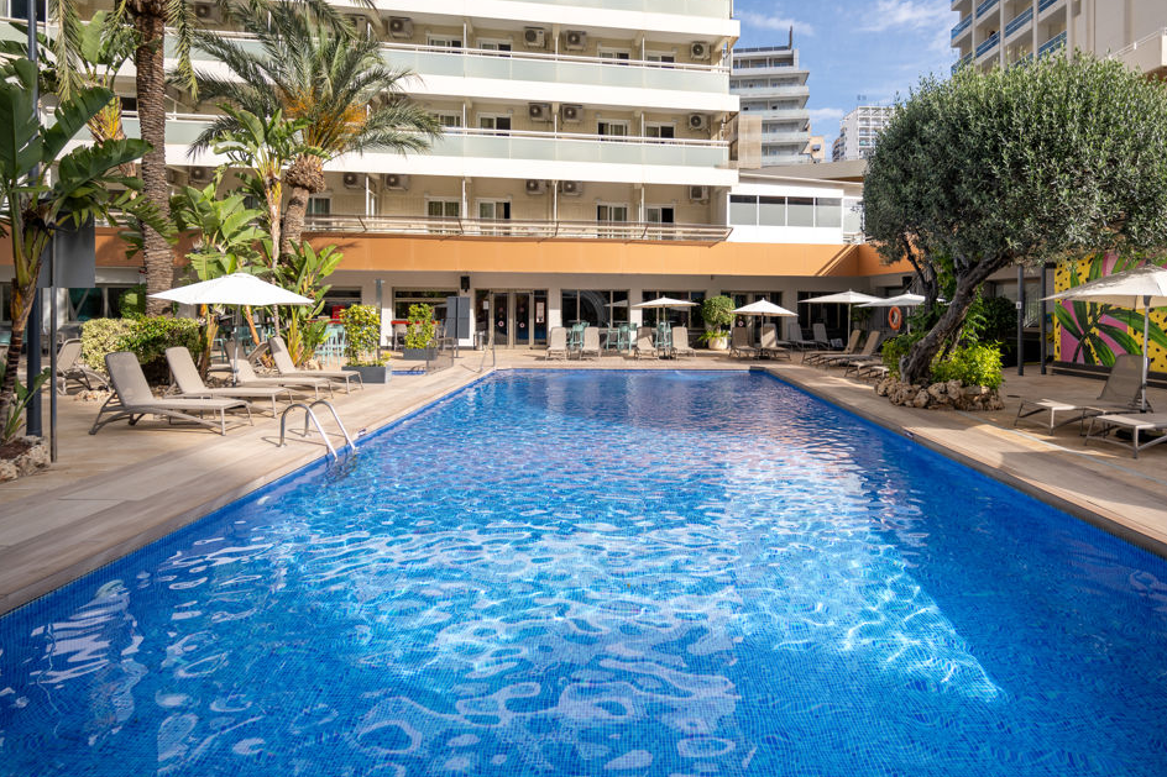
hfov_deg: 50.7
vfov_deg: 35.0
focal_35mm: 38
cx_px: 602
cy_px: 384
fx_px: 1232
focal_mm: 35
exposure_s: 1/500
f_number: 8
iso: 100
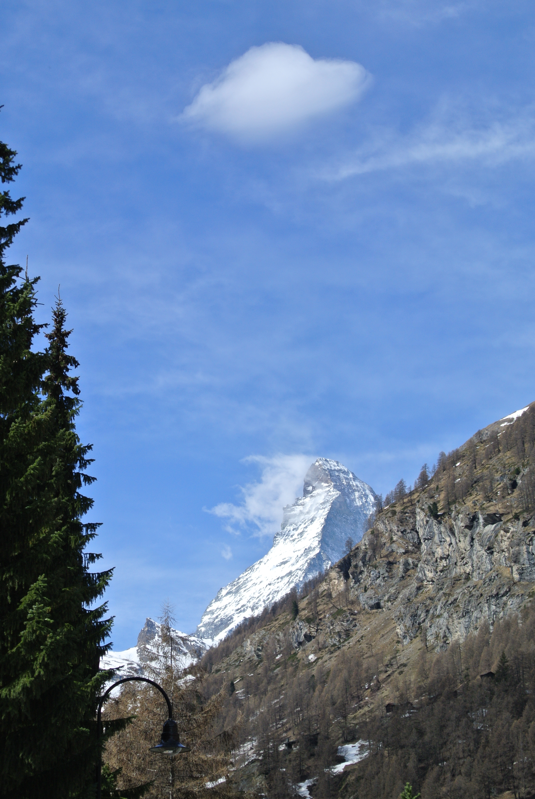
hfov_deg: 16.9
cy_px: 400
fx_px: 1800
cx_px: 268
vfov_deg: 25.0
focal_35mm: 81
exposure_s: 1/640
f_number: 5.6
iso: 100
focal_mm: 30
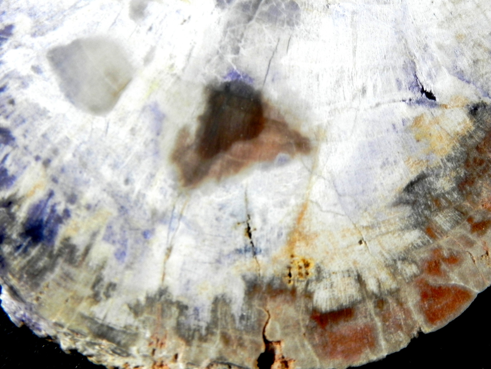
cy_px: 184
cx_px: 246
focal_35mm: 117
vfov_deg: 12.7
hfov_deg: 16.8
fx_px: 1660
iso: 160
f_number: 5
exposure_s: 1/40
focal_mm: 20.8
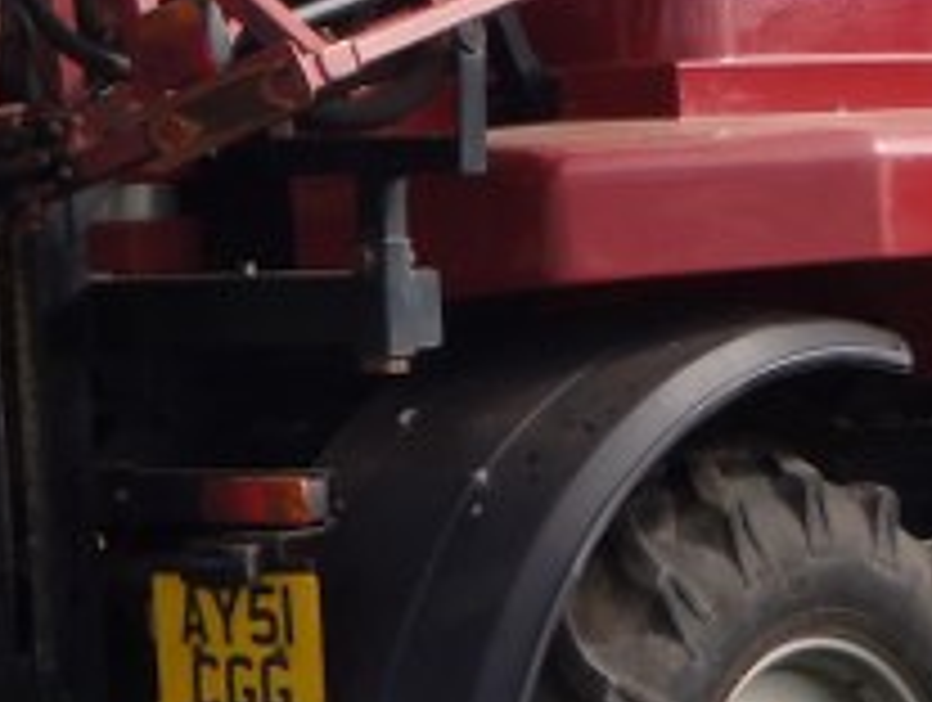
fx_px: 4369
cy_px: 72
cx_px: 396
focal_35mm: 162
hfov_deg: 12.2
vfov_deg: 9.2
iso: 80
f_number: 5
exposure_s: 1/200
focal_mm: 7.57
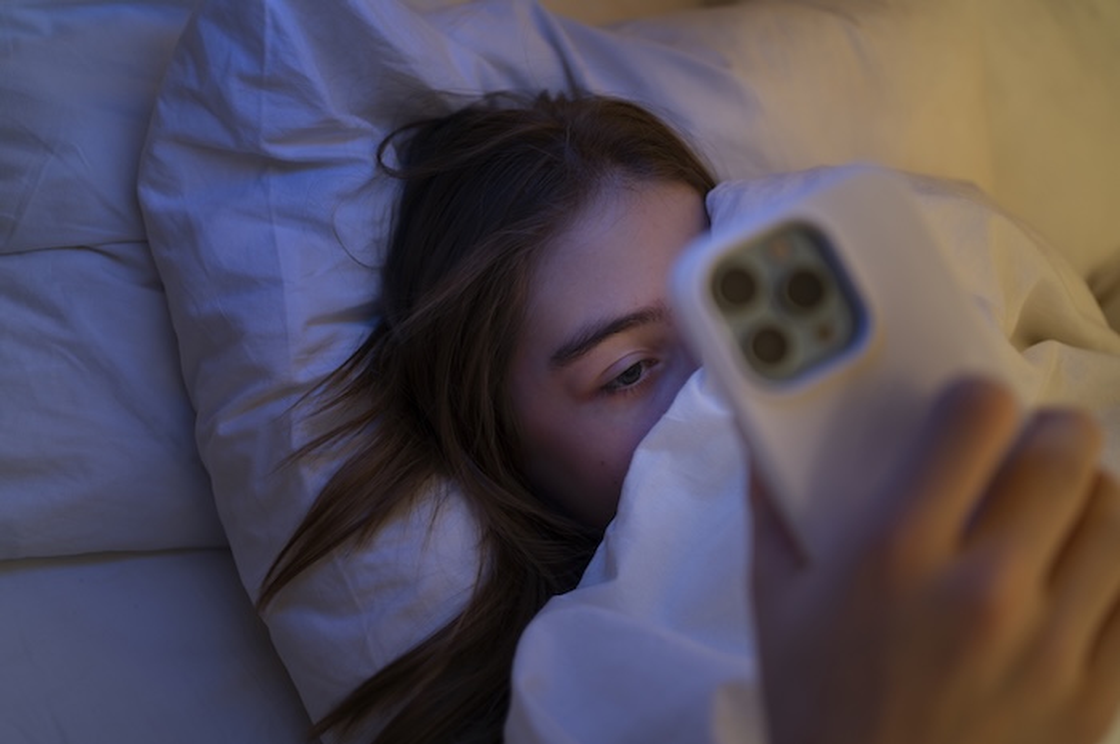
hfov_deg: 54.5
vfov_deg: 37.8
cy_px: 372
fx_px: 1088
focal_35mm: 35
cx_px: 560
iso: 200
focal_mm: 35
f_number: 2.2
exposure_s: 1/125
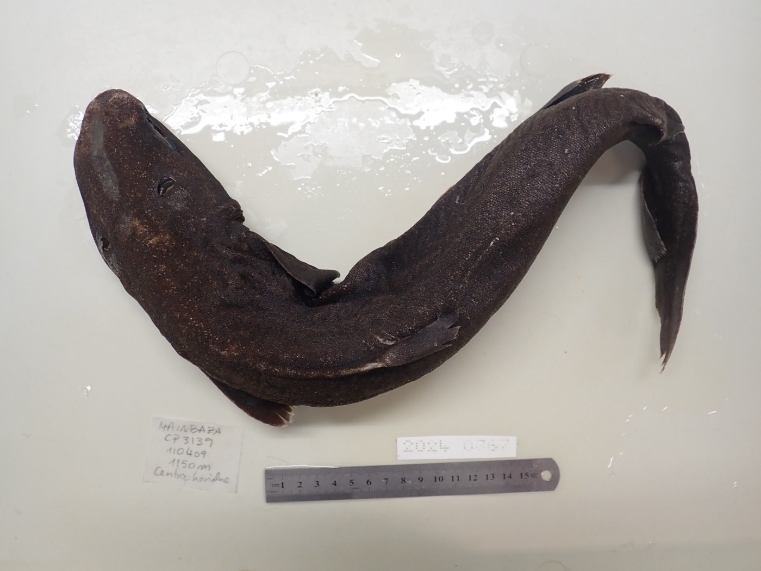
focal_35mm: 30
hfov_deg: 60.0
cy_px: 286
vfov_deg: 46.8
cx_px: 380
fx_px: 660
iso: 160
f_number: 2.3
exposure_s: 1/25
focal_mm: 5.5
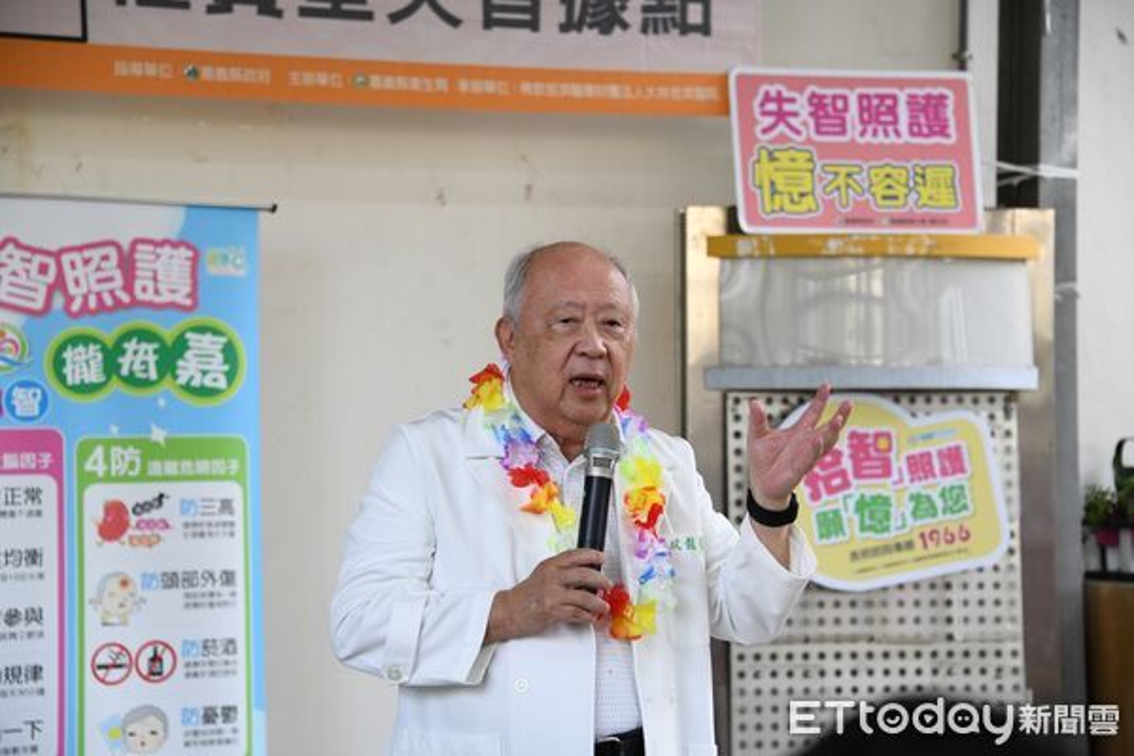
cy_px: 378
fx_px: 3150
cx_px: 567
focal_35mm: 100
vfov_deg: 13.7
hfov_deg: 20.4
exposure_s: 1/200
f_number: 5.6
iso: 1250
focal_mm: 100
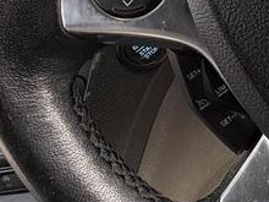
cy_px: -36
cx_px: 422
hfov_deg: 24.6
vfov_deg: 23.6
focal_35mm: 57
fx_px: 443
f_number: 2.2
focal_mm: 2.22
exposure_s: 1/63
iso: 200
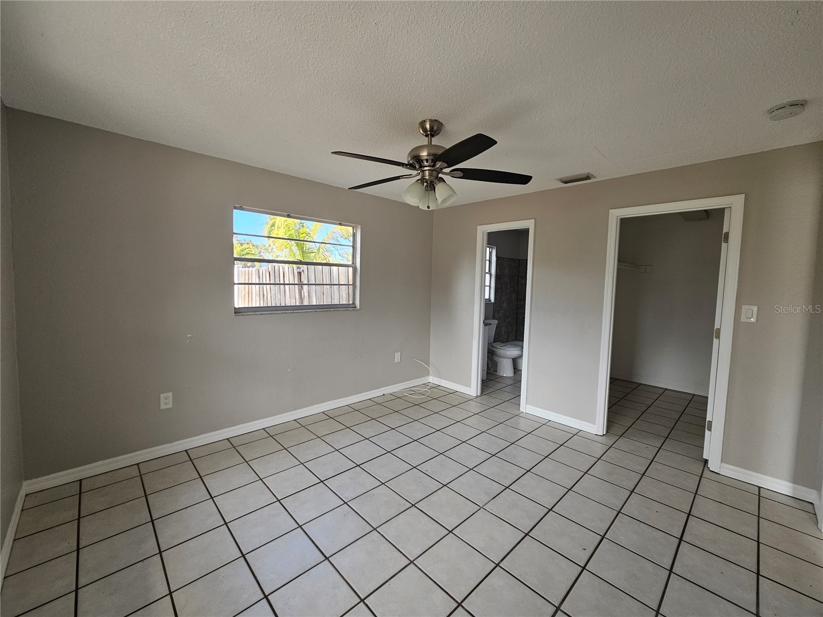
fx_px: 309
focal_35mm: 13
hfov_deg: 106.2
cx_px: 412
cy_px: 308
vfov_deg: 89.9
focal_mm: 2.2
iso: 100
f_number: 2.2
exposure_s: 1/207
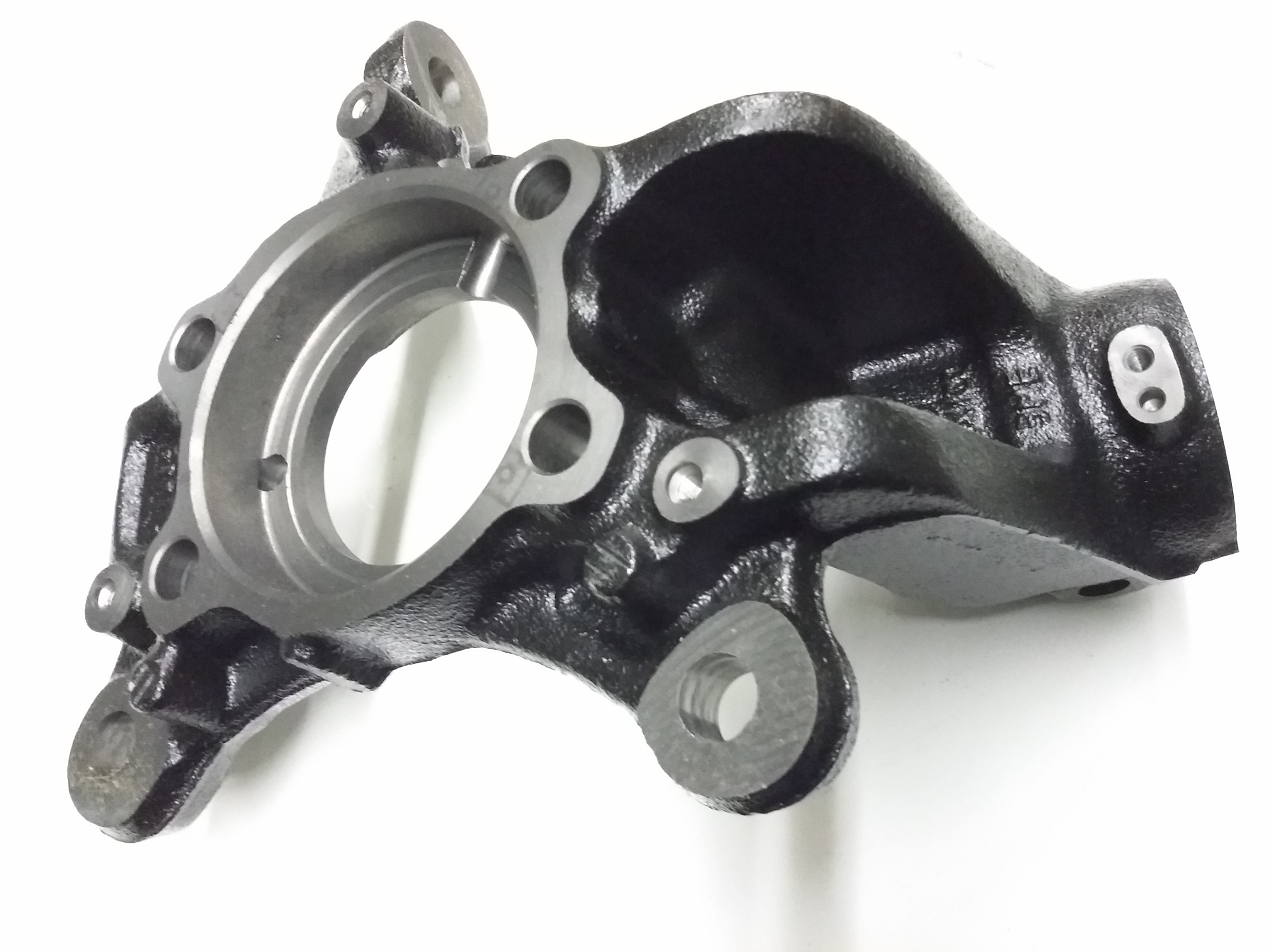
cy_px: 476
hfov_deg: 56.8
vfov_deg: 44.2
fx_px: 1174
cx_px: 635
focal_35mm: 32
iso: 500
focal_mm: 3.4
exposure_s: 1/15
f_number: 2.4
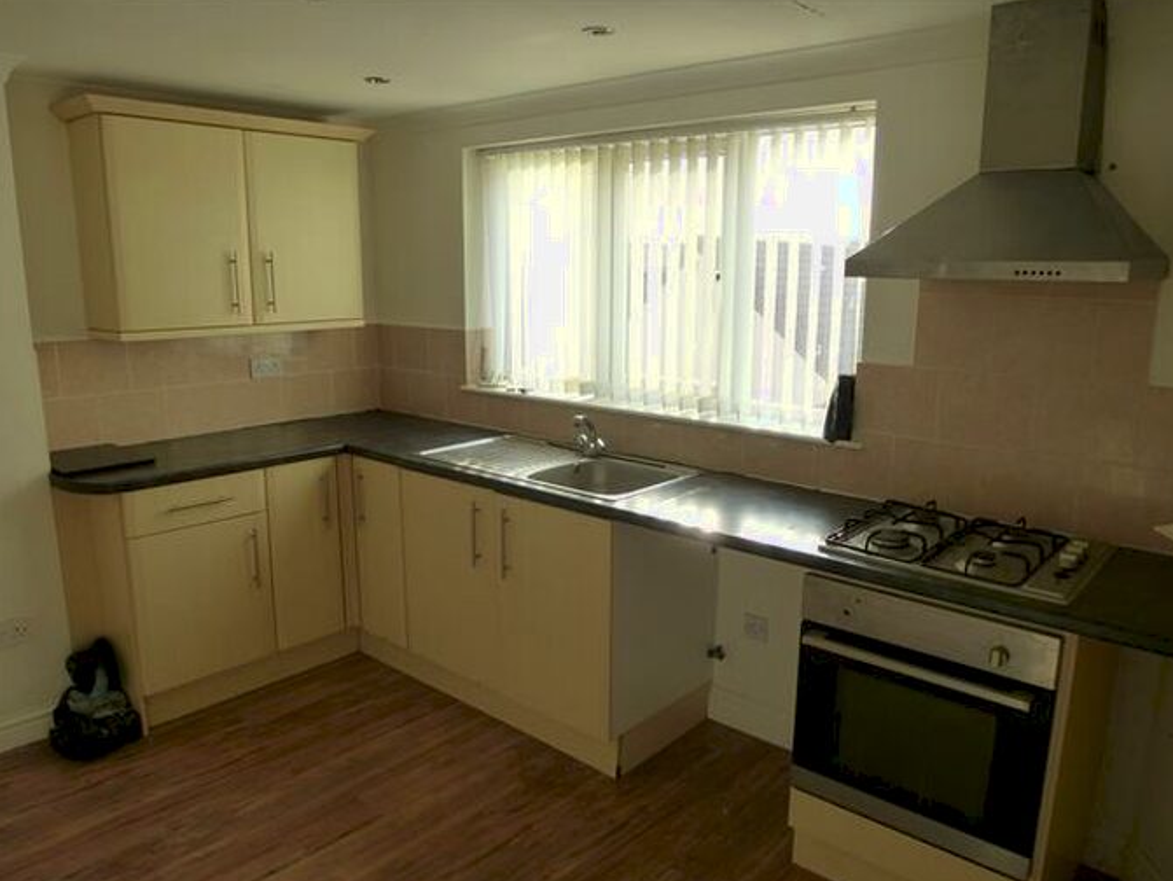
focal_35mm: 25
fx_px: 848
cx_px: 597
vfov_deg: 54.9
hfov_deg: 69.4
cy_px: 450
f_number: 3.3
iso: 160
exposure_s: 1/100
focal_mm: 4.3
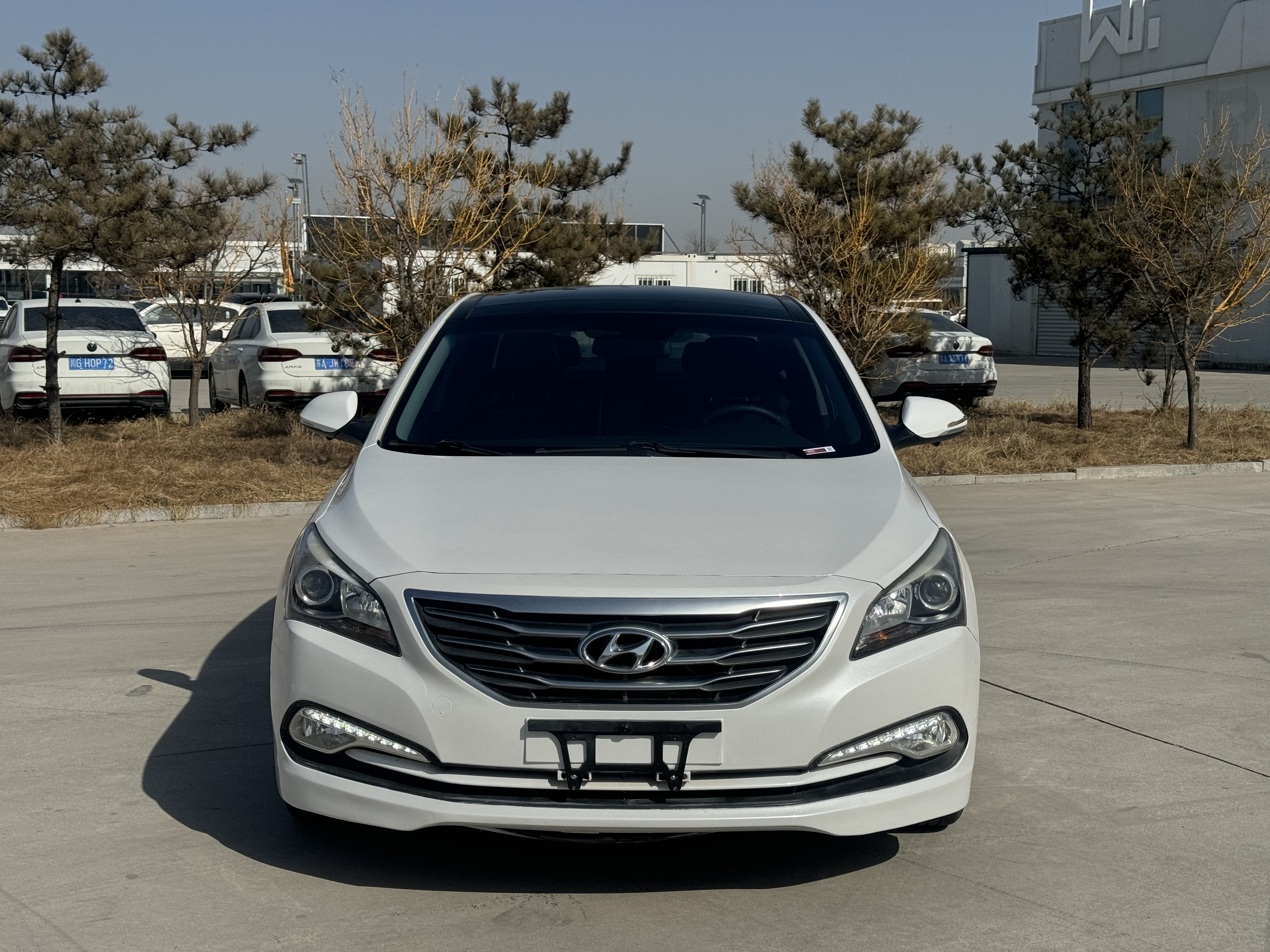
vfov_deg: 30.3
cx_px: 635
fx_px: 1761
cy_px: 476
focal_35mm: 48
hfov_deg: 39.7
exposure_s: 1/12500
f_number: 1.78
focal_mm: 6.76
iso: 80
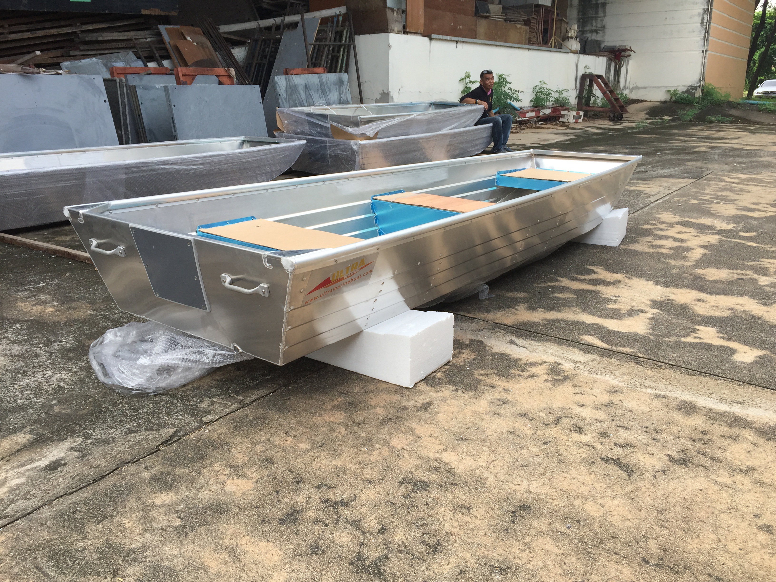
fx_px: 650
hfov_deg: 61.7
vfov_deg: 48.2
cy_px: 291
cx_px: 388
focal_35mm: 29
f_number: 2.2
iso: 32
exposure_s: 1/439
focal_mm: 4.15
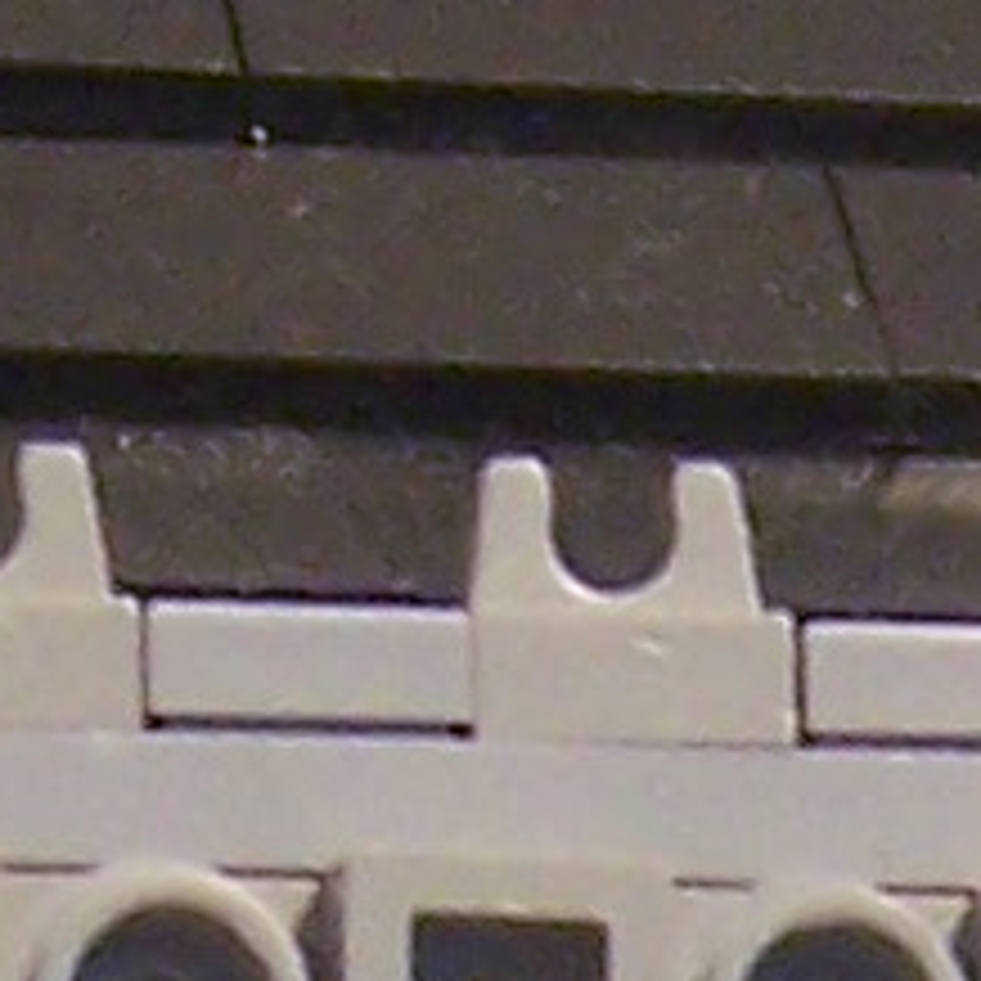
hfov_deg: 5.7
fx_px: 9875
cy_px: 2920
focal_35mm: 308
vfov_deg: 5.4
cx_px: 806
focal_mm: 5.5
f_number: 3.4
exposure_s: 1/15
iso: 140
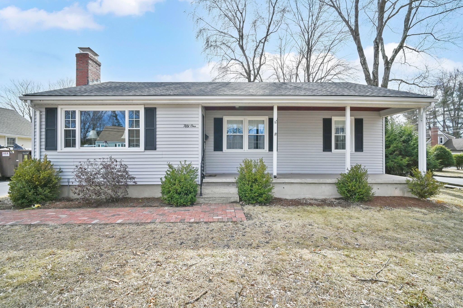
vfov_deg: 73.7
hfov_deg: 96.8
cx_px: 232
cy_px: 154
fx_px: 206
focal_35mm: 16
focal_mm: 16
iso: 400
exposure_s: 1/250
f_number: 11
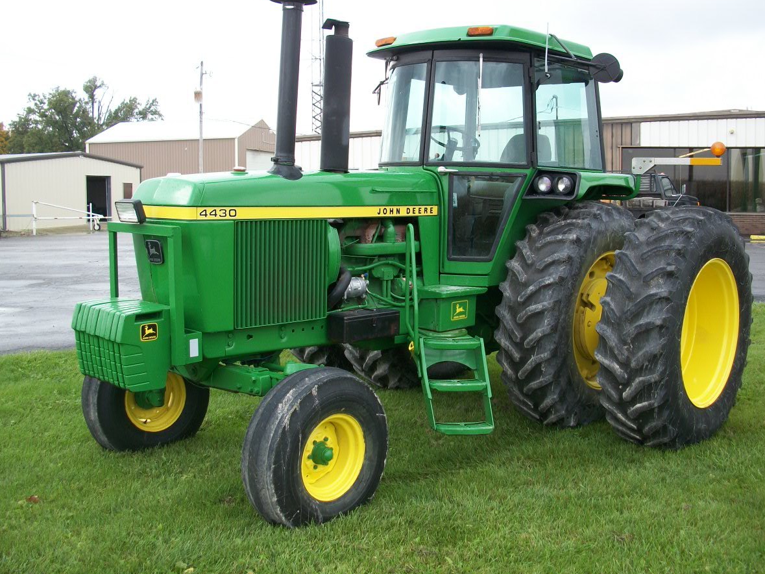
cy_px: 271
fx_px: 840
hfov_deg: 49.0
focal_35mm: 38
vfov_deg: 37.7
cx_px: 405
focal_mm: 6.3
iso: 80
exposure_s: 1/200
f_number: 3.1
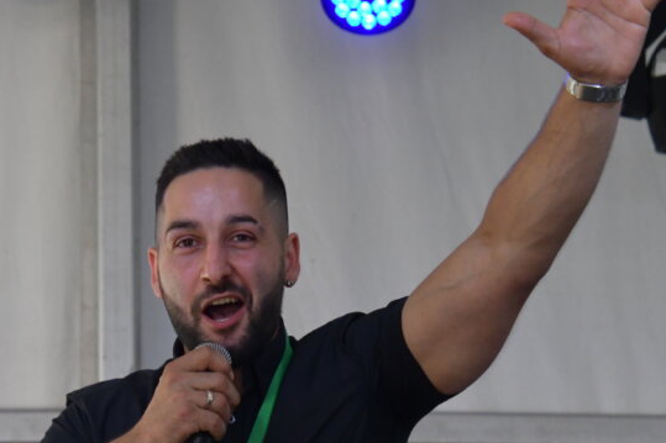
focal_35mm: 228
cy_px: 245
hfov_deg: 9.0
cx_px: 231
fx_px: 4216
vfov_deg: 6.0
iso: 2500
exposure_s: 1/200
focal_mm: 80
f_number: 7.1
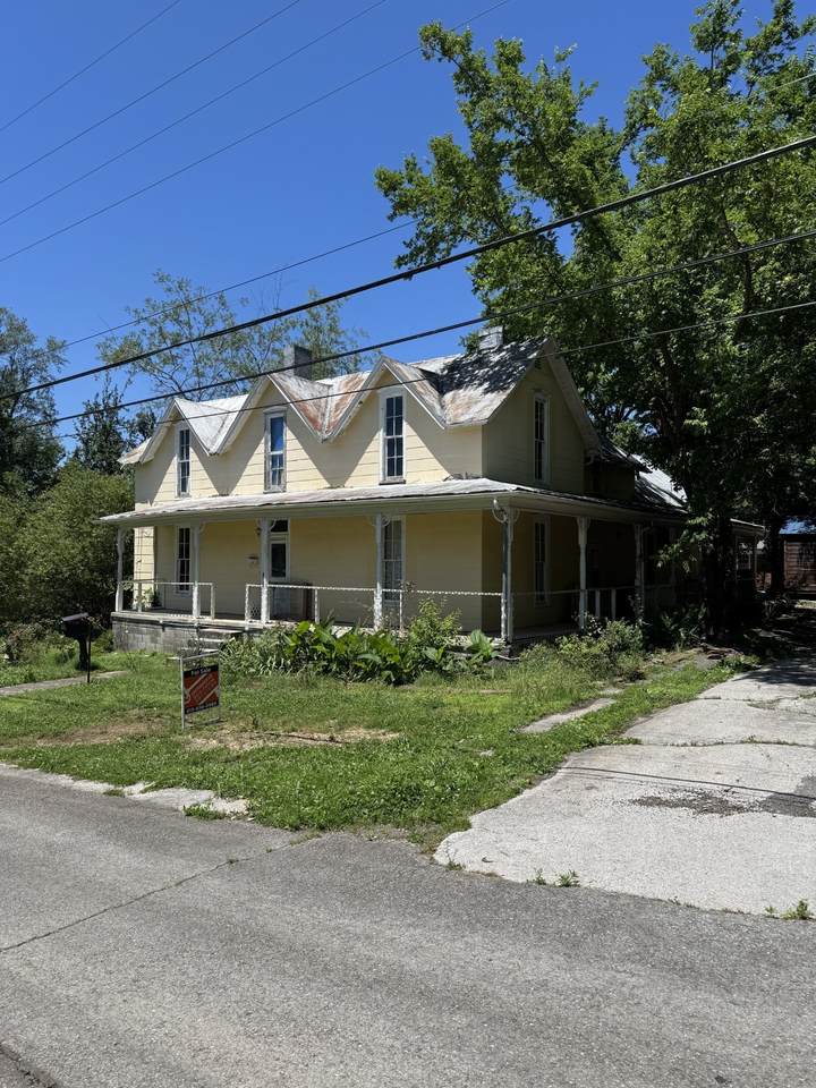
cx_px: 408
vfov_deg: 71.6
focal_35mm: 24
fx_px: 754
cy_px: 544
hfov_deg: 56.8
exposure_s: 1/4608
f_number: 1.78
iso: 80
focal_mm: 6.76
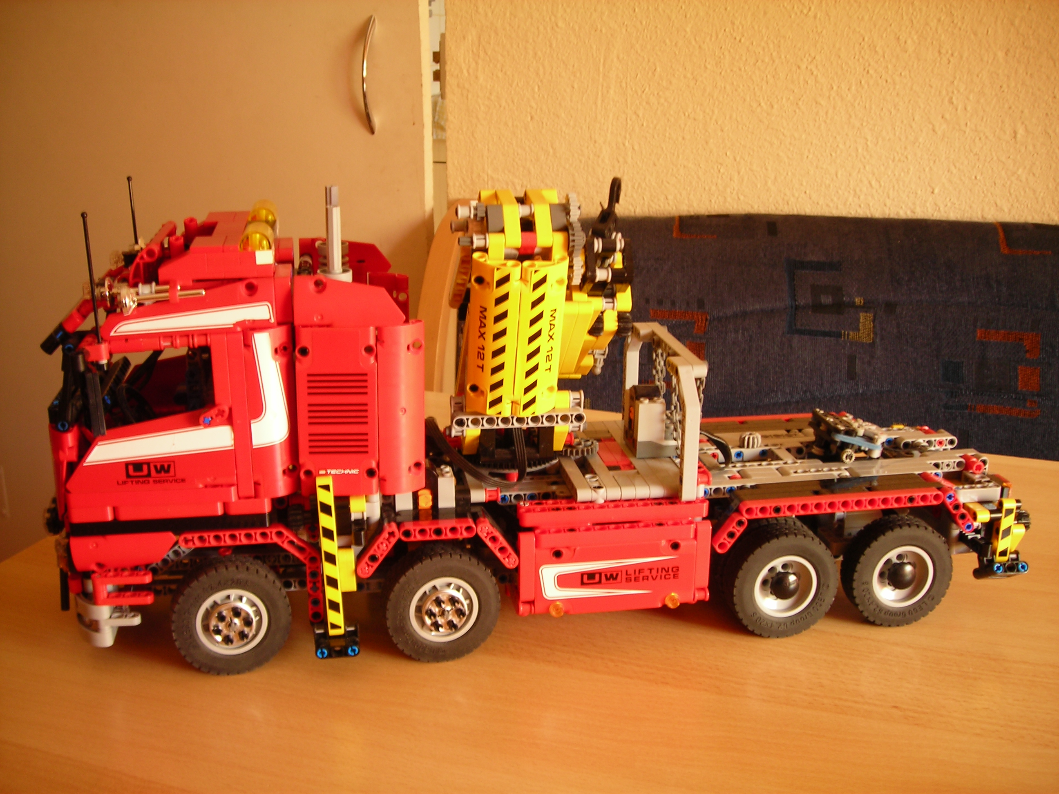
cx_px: 530
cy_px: 397
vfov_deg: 37.7
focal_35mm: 38
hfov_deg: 49.0
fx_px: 1163
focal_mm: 6.3
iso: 50
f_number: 3.2
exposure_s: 1/5.5
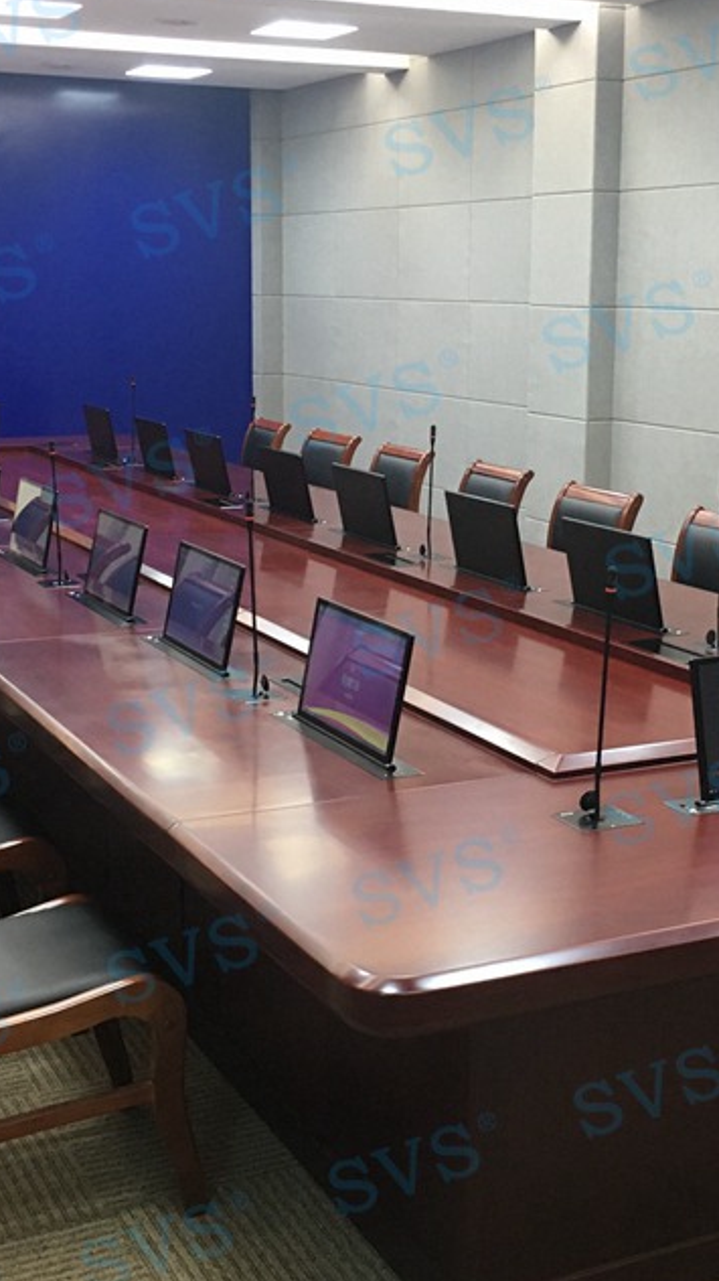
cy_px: 600
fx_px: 1696
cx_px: 403
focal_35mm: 50
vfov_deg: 41.3
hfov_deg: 23.9
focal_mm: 4.15
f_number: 2.2
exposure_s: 1/33
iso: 160
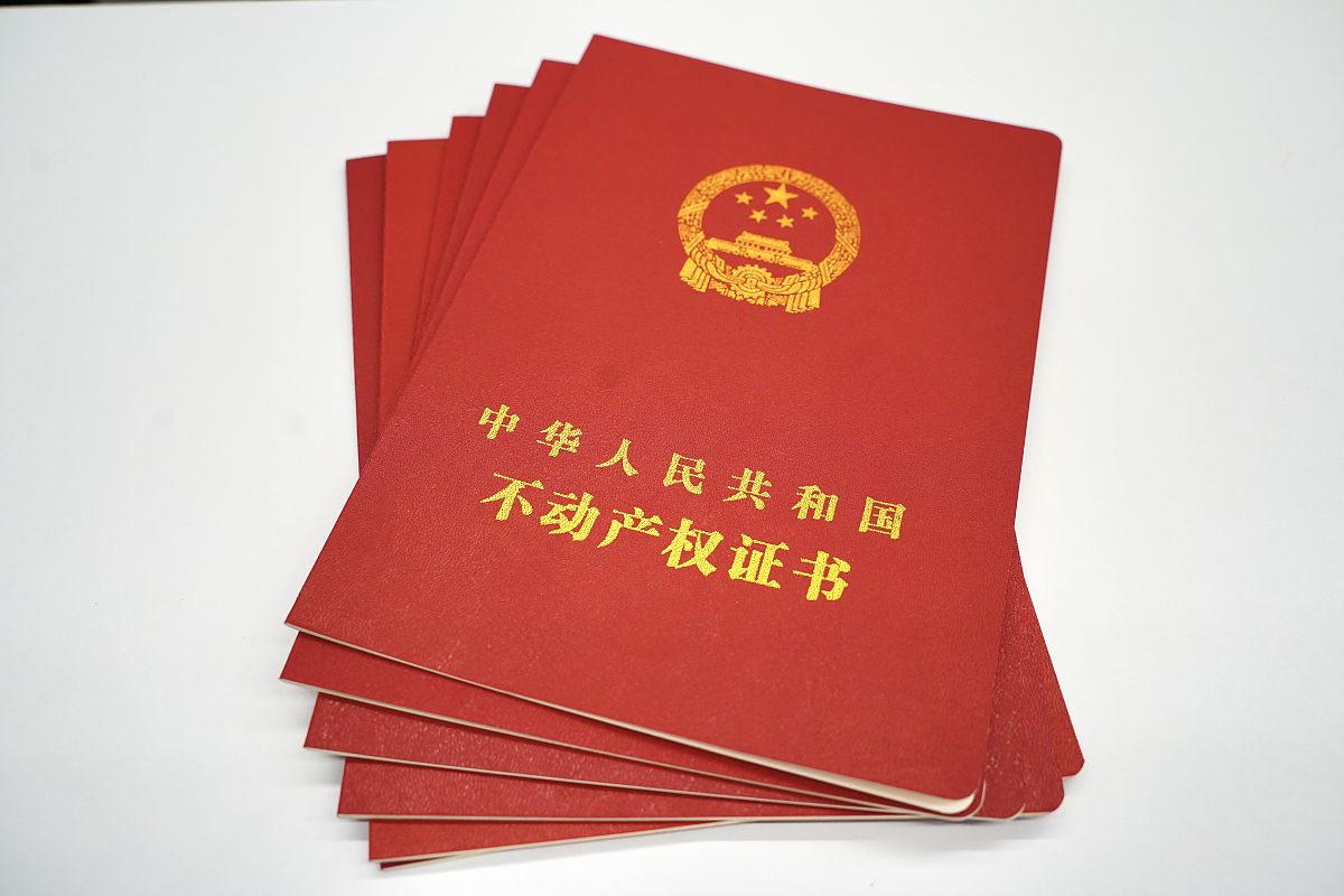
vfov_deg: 42.3
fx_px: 1157
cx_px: 672
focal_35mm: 31
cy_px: 448
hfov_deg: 60.3
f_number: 5.6
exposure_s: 1/200
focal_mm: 31
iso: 1250
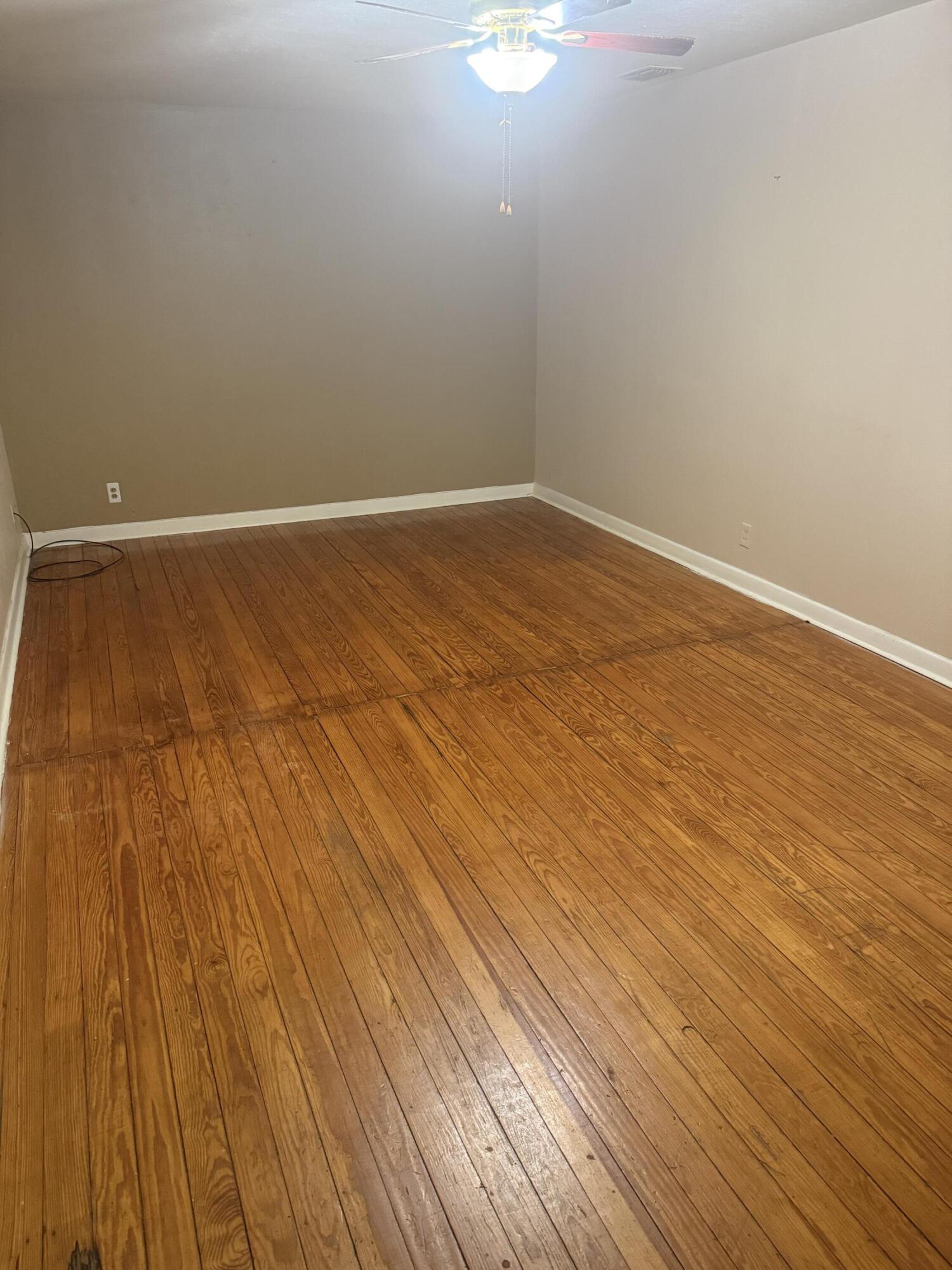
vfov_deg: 71.6
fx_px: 880
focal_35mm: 24
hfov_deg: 56.8
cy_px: 635
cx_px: 476
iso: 640
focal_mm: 6.76
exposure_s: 1/40
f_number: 1.78
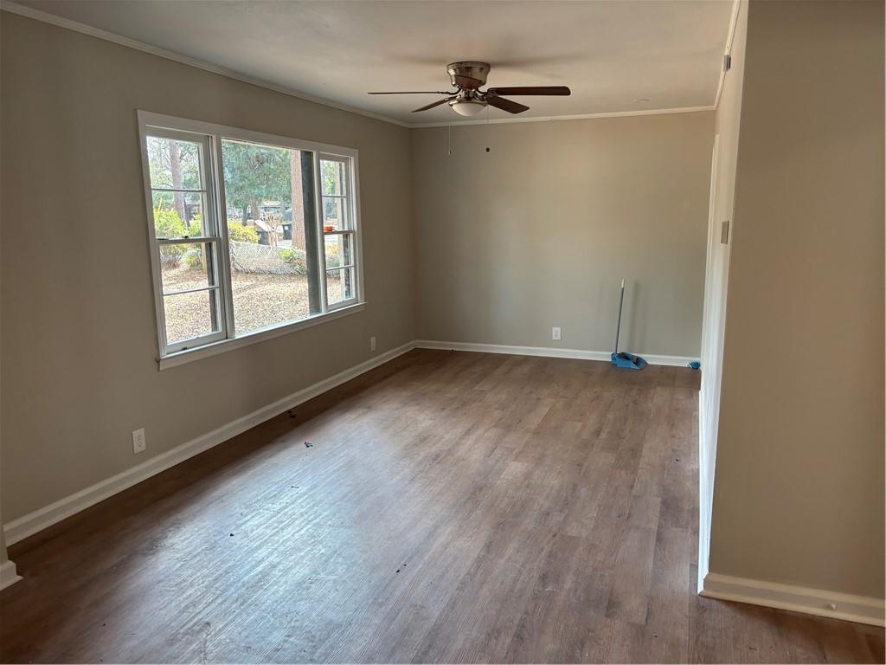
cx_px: 443
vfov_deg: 53.1
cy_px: 332
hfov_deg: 67.3
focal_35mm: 26
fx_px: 665
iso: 80
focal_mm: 5.96
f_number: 1.6
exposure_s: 1/120
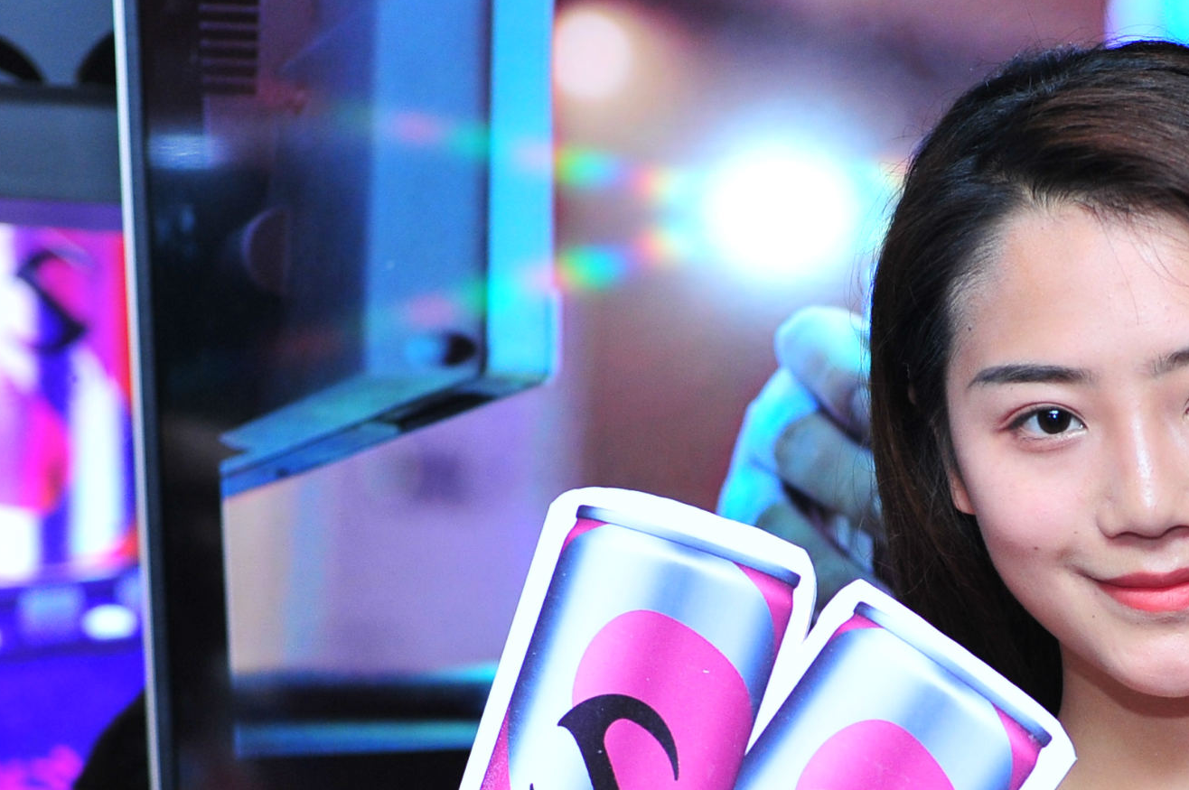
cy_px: 815
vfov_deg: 10.2
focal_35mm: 133
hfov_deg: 15.3
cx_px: 1076
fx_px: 4389
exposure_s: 1/250
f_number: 3.2
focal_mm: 50
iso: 1000
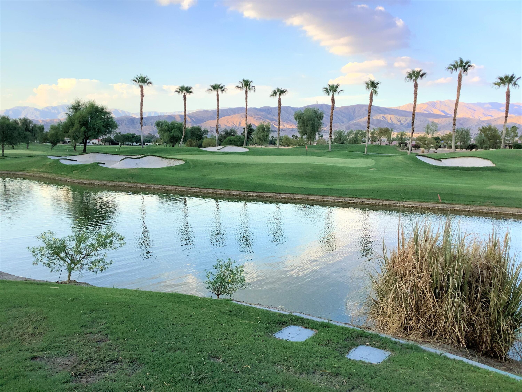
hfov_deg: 58.4
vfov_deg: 45.4
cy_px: 196
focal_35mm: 31
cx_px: 261
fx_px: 467
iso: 25
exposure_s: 1/367
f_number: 2.4
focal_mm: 3.3
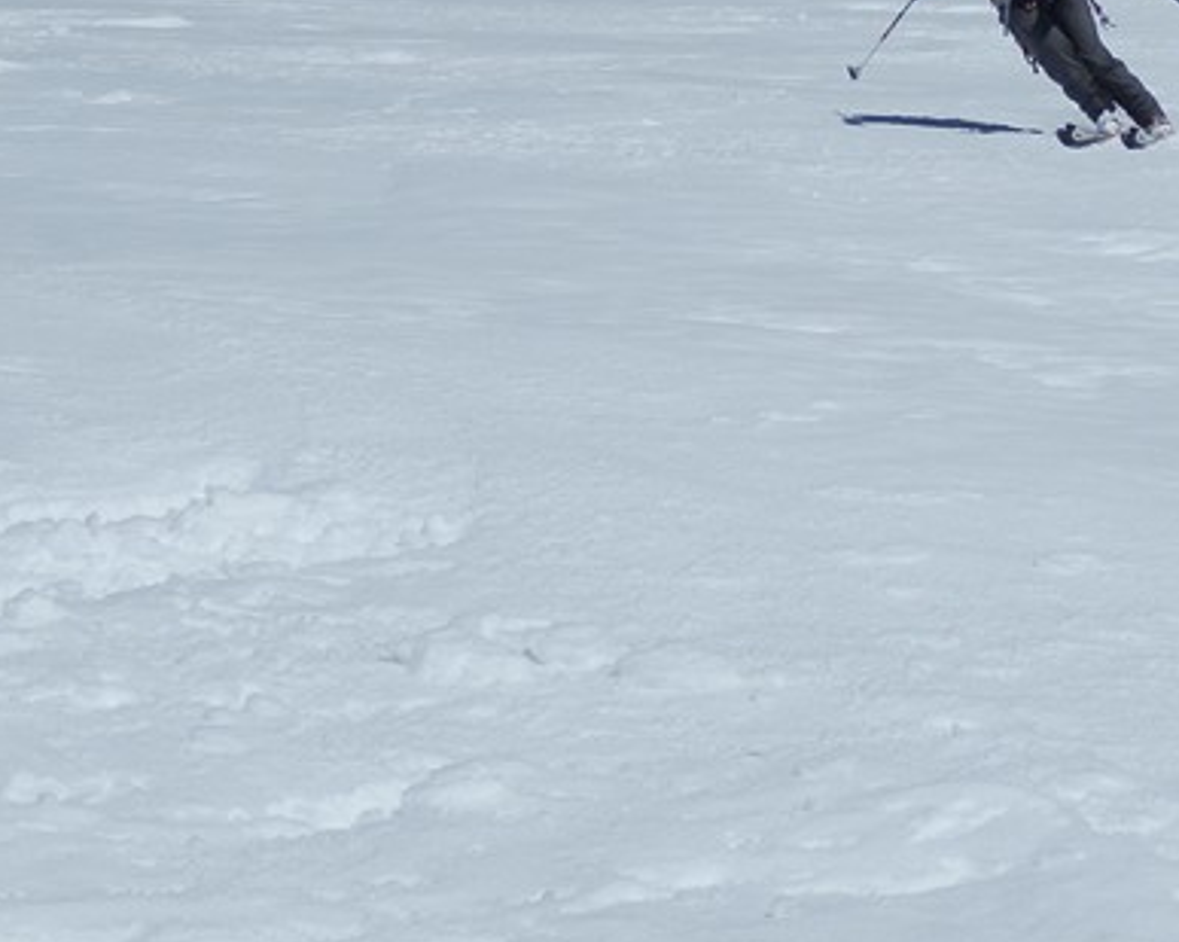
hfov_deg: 17.5
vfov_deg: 14.0
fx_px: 3801
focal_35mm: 109
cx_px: 911
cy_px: 189
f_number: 11.6
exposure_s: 1/400
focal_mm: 9.8
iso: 80
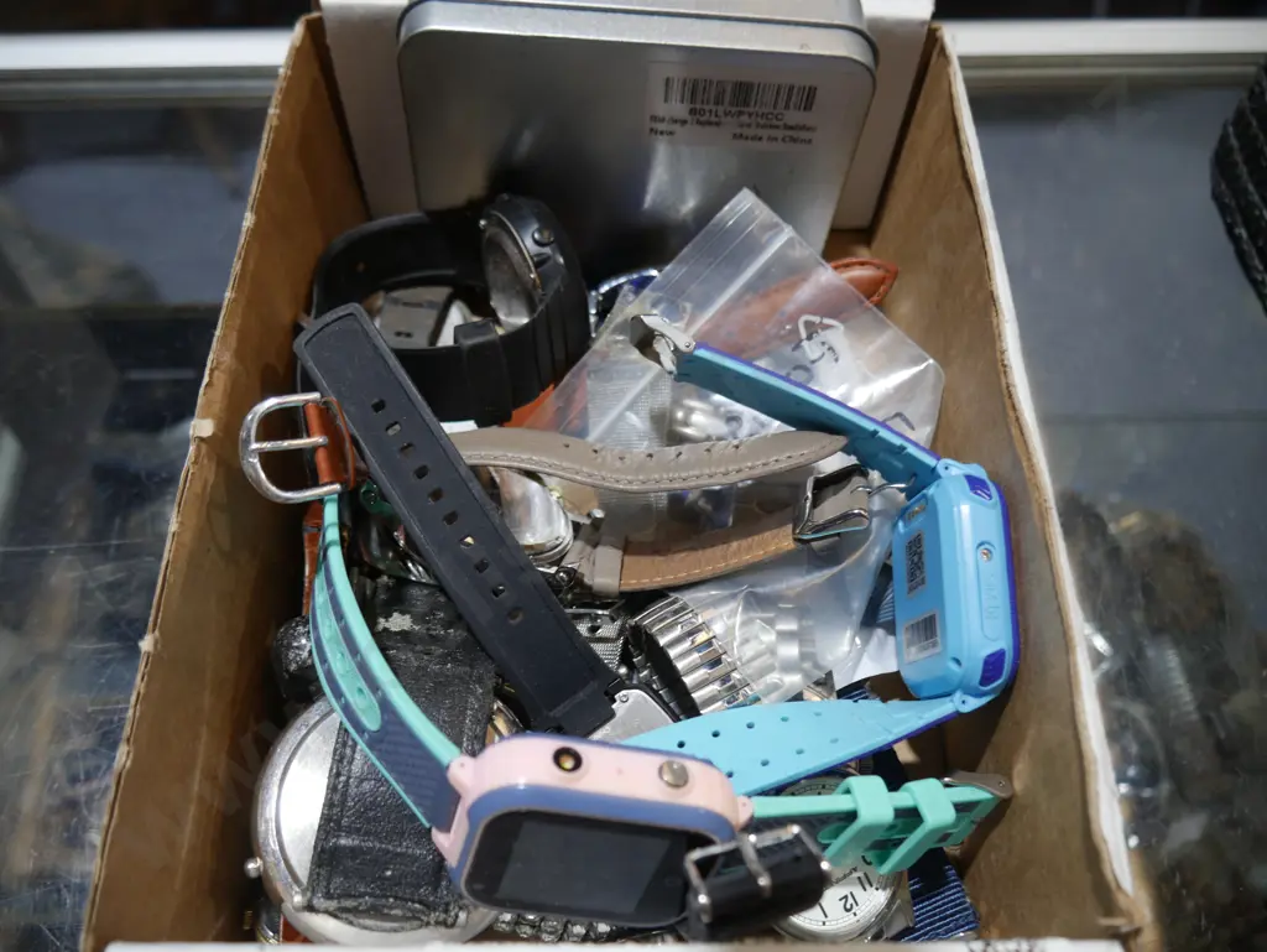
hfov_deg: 63.4
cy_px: 476
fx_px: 1025
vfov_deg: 49.8
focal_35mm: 28
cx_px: 634
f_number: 3.5
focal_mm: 14
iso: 200
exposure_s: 1/60
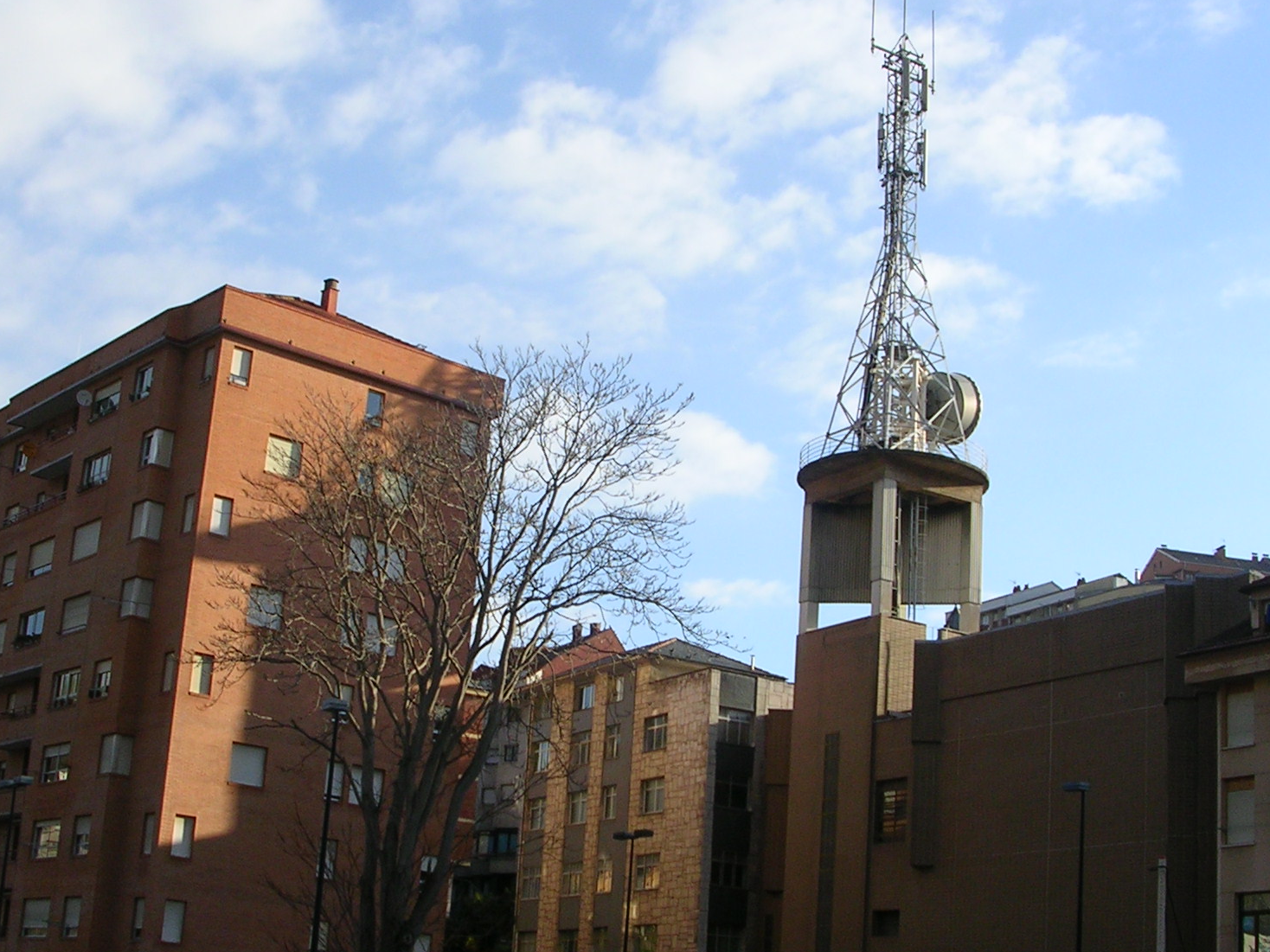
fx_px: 1944
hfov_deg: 36.2
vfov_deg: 27.5
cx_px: 606
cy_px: 522
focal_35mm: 53
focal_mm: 5.8
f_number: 5.6
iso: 50
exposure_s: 1/192
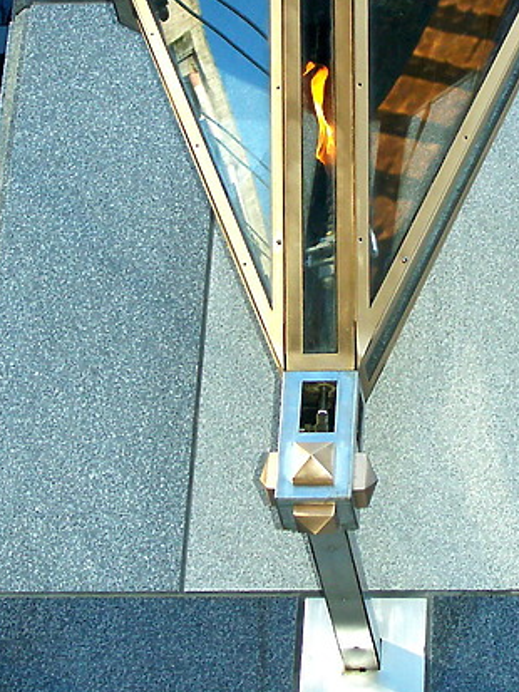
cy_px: 290
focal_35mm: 122
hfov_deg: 12.1
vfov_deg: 16.1
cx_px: 366
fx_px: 2438
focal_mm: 14.6
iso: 200
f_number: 3.5
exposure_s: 1/400
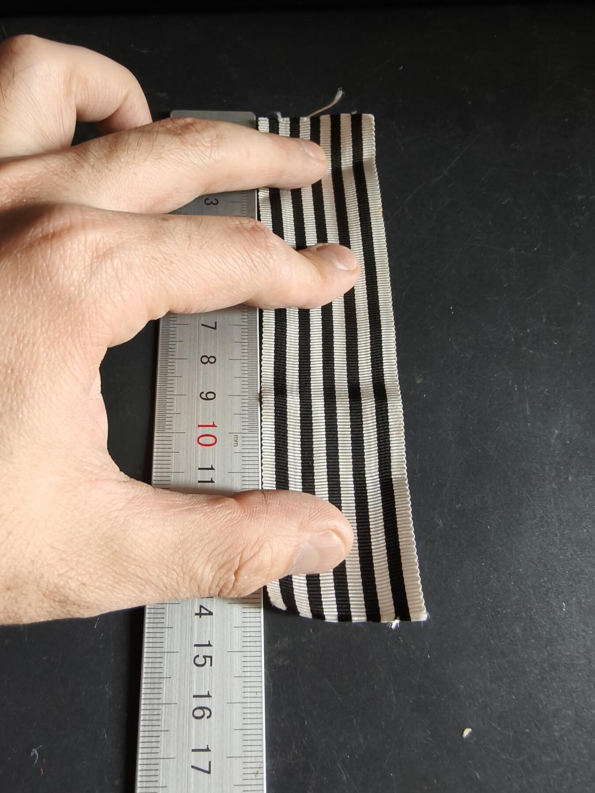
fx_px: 527
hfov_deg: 58.9
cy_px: 396
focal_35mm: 23
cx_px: 298
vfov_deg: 73.9
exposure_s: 1/50
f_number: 2
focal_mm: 2.32
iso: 500
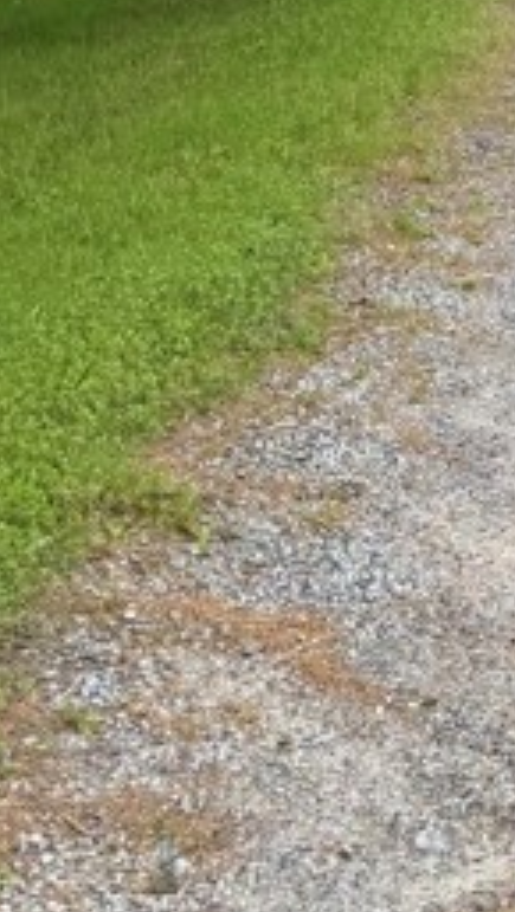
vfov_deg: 24.3
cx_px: 696
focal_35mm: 78
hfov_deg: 14.8
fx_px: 1889
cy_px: -224
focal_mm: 6.76
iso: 80
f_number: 1.78
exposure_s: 1/912
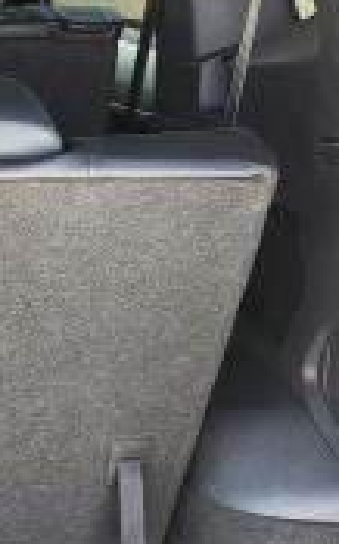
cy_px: 410
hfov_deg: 11.5
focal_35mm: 101
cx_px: -358
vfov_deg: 20.4
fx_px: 1497
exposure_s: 1/120
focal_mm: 5.4
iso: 80
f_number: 1.8
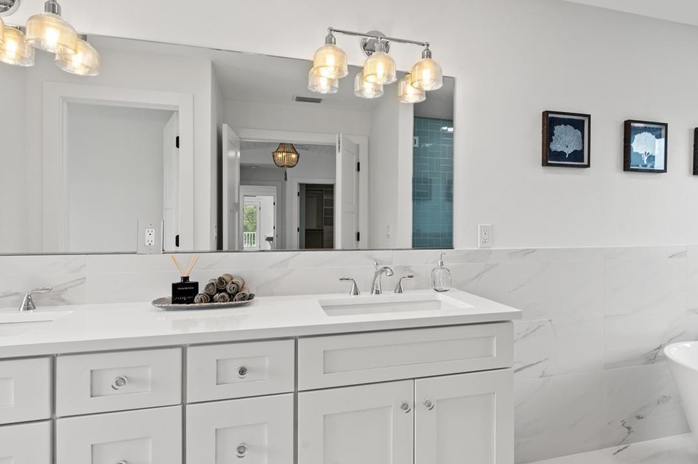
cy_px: 229
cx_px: 396
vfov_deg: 59.4
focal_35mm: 21
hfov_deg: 80.8
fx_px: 407
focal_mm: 14
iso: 800
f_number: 10
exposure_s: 1/40
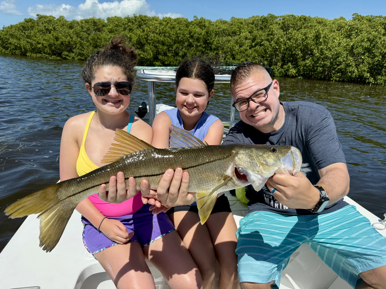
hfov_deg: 71.6
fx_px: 268
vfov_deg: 56.8
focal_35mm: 24
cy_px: 144
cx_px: 193
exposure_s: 1/6173
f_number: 1.78
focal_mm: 6.76
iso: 100
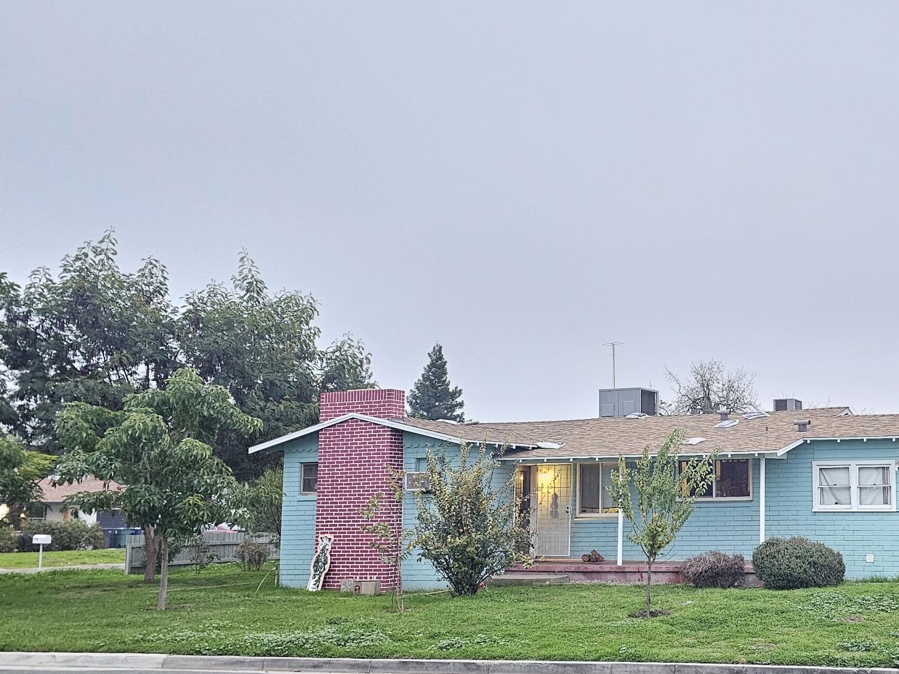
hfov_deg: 43.0
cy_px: 399
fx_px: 1065
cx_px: 756
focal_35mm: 41
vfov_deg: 35.0
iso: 800
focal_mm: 6.3
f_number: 1.7
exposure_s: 1/60
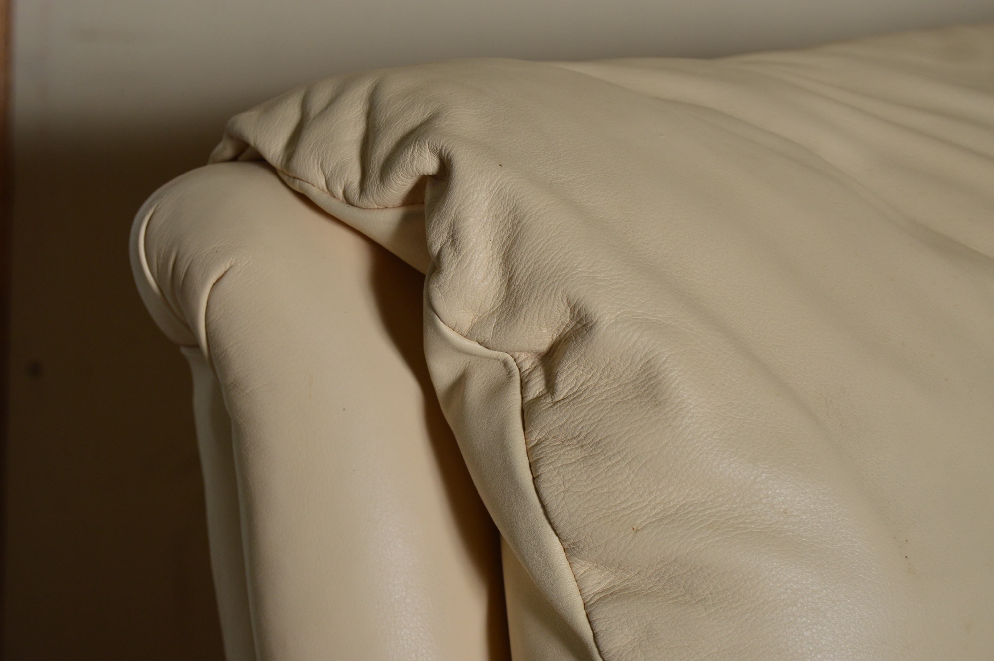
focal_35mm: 82
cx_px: 497
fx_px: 2276
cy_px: 330
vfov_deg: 16.5
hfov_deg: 24.6
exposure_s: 1/100
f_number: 6.3
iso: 400
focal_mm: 55
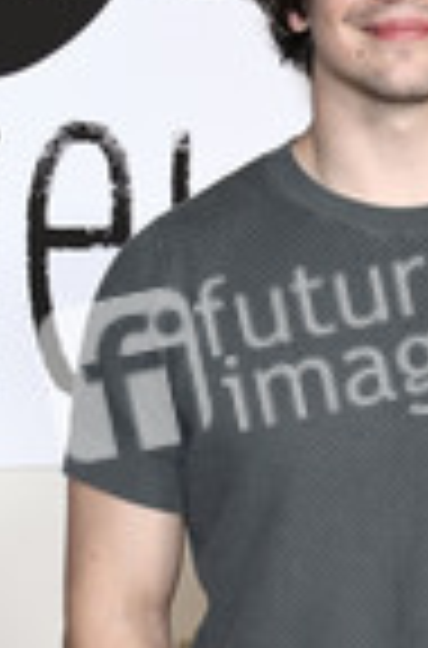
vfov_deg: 13.1
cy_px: 580
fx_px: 2802
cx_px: 401
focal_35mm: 156
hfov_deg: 8.7
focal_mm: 56
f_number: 5
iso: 640
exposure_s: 1/250
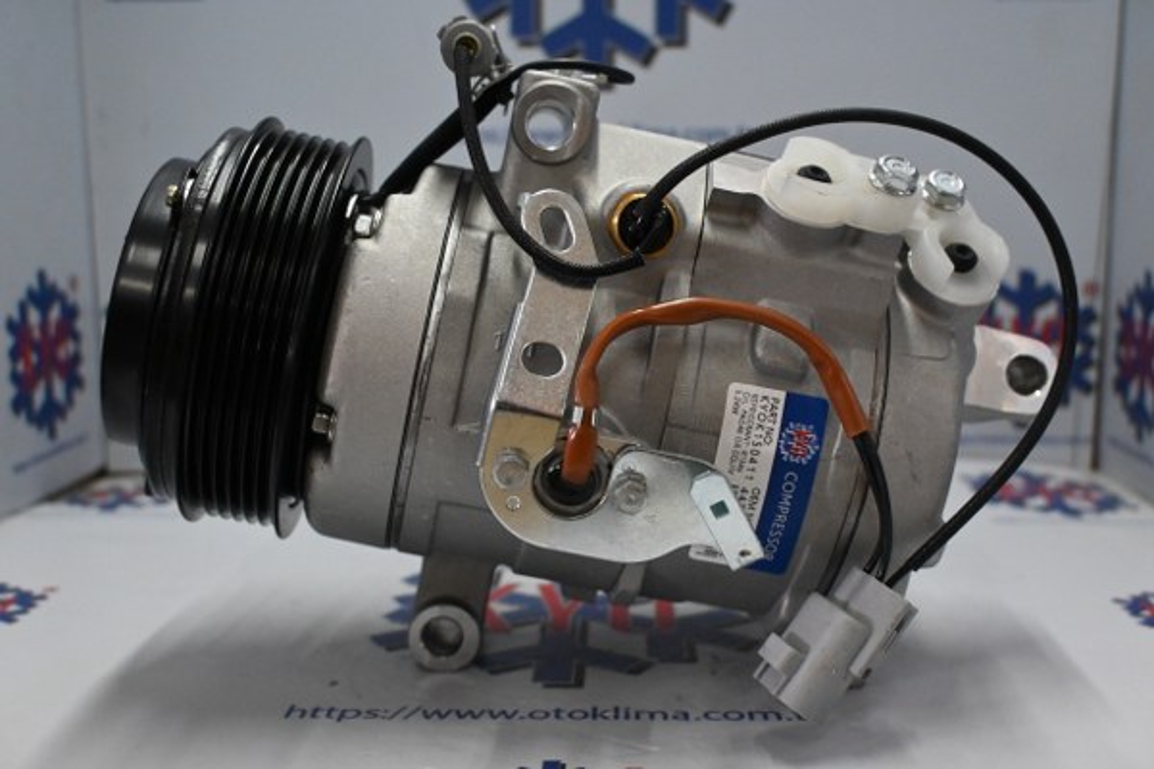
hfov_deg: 49.6
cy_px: 384
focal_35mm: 39
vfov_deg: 34.2
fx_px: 1250
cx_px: 577
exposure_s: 1/125
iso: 3200
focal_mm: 26
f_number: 4.5
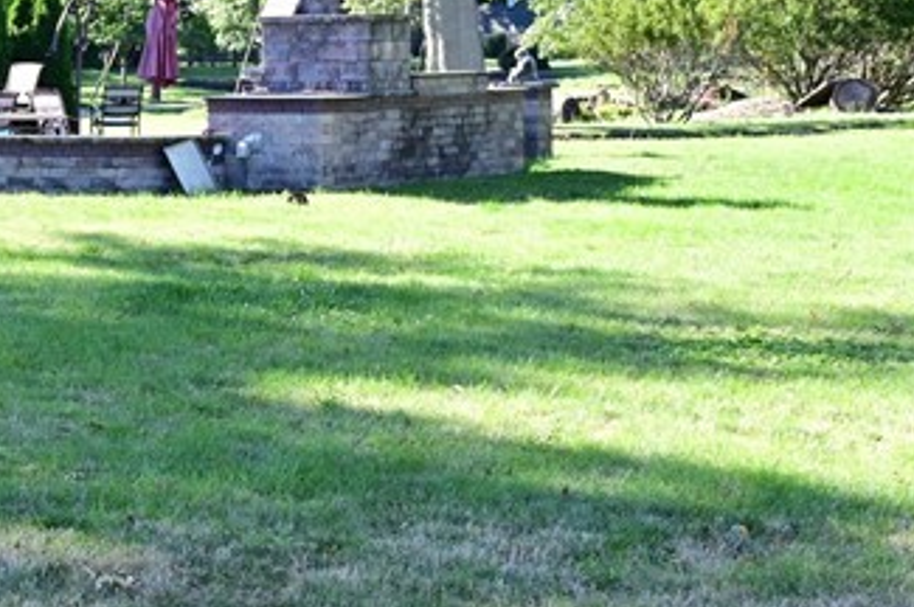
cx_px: -433
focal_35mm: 97
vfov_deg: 14.0
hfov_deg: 18.7
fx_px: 2460
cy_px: 79
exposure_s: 1/200
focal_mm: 29
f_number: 8
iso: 500
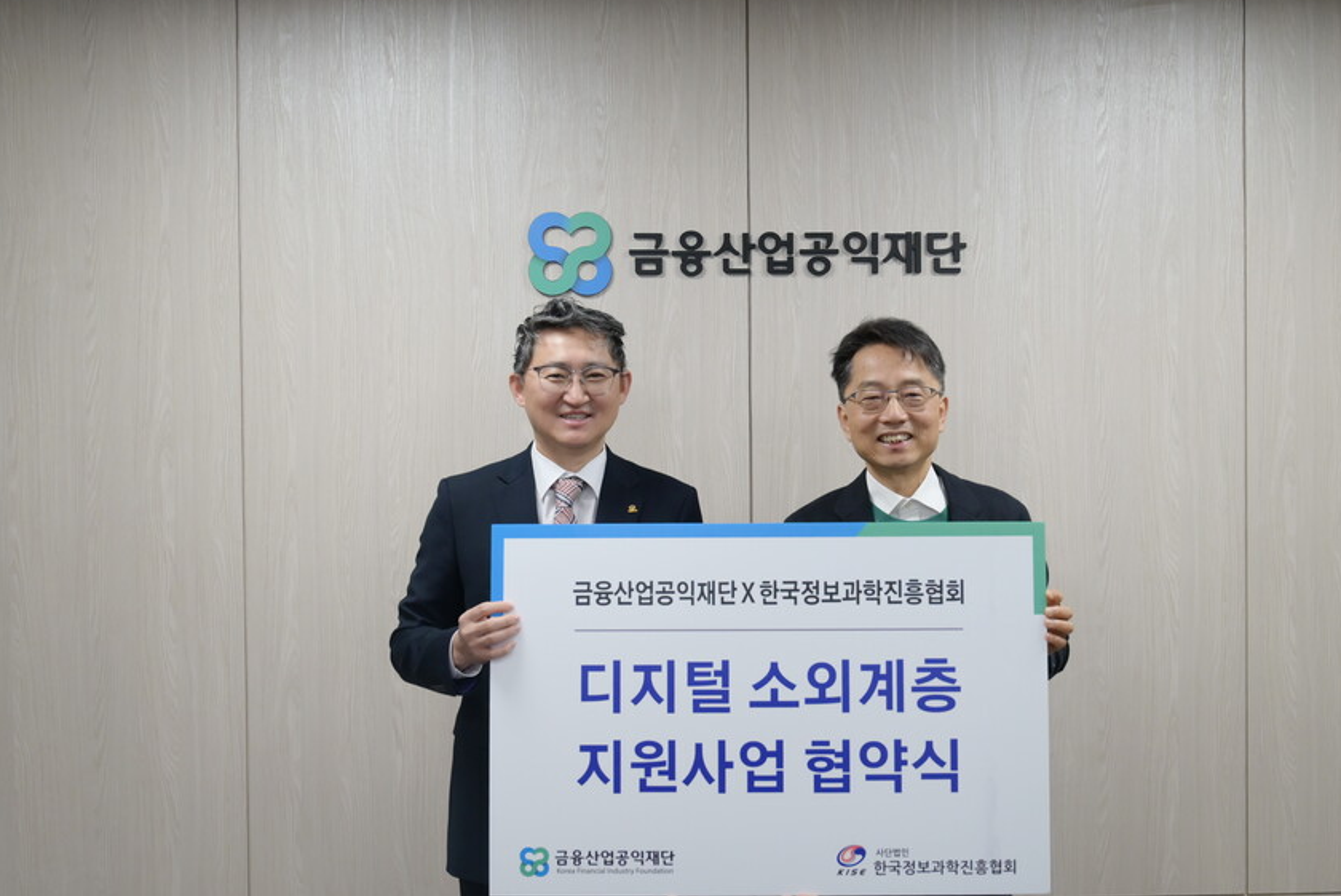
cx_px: 760
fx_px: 1789
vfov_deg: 28.1
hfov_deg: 41.0
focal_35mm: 48
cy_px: 475
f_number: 4
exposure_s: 1/250
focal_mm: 42
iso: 1000
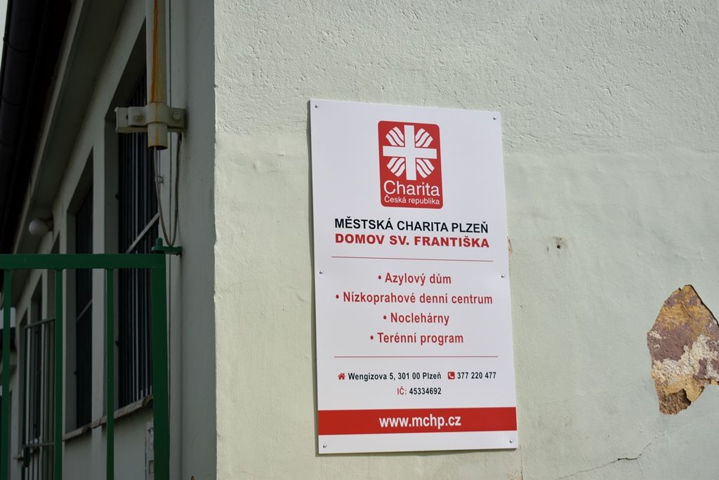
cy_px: 240
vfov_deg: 22.6
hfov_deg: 33.4
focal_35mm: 60
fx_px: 1198
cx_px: 360
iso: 100
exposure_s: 1/1000
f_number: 5
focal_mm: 40
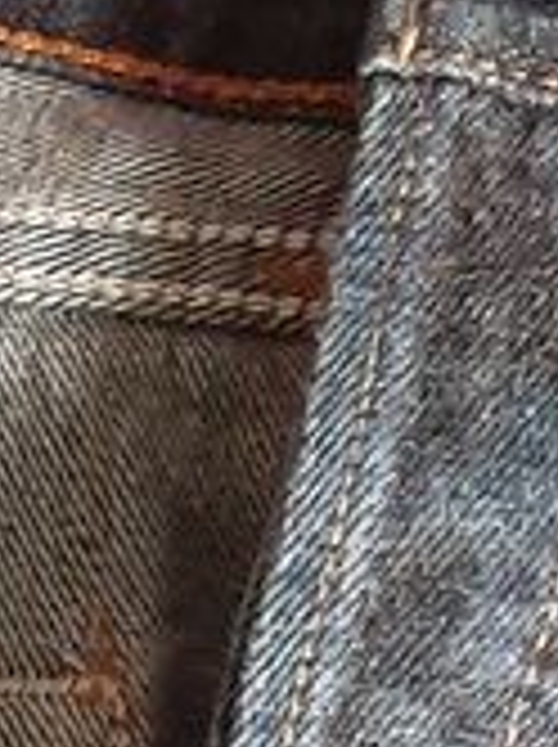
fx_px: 3383
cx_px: -216
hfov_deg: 9.2
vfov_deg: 11.7
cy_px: 1305
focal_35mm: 157
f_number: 1.7
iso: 500
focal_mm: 3.93
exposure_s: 1/20
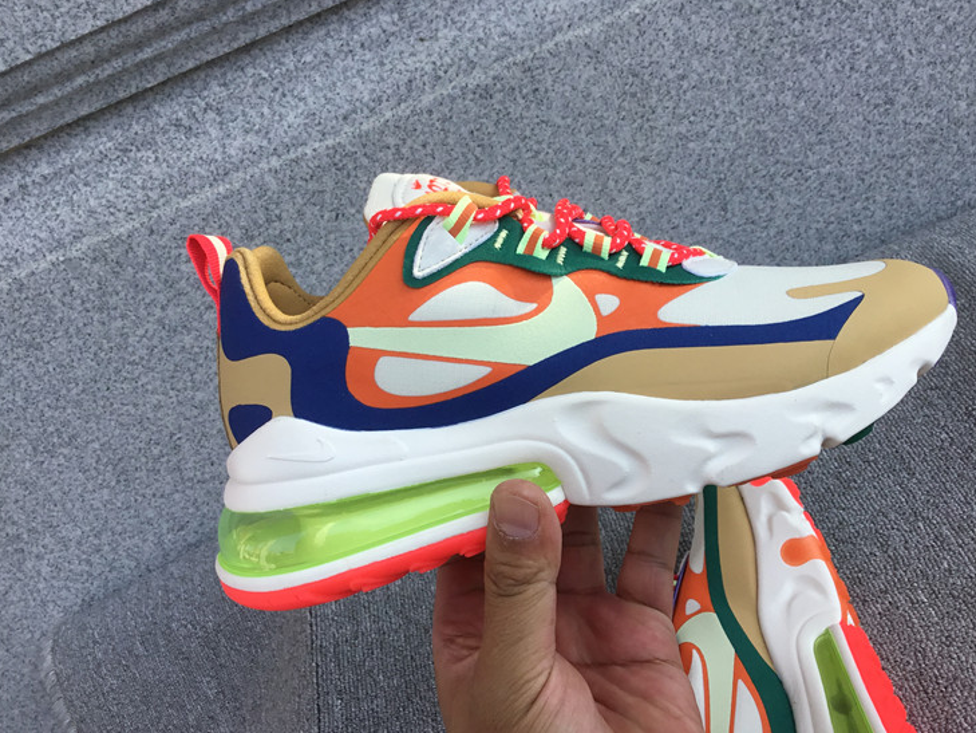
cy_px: 363
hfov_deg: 53.9
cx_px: 518
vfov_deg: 41.8
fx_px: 959
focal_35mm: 34
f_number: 2.4
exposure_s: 1/455
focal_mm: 3.3
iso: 25
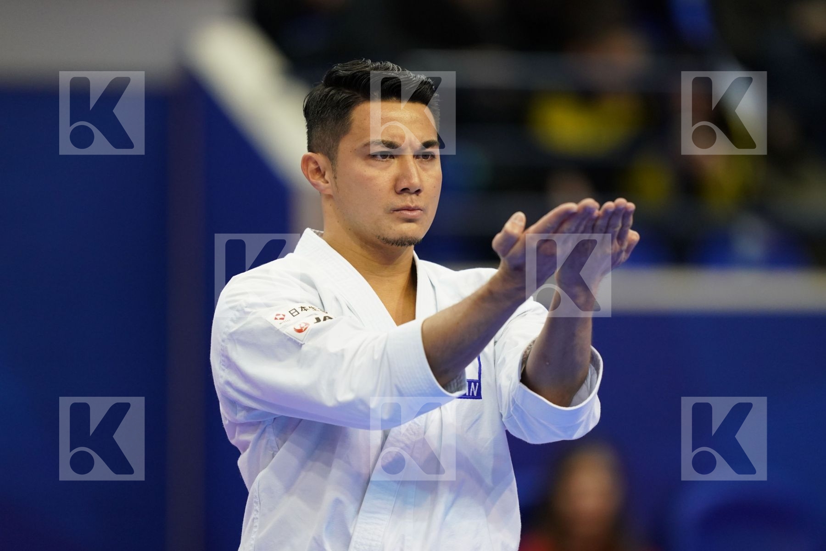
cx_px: 413
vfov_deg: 3.4
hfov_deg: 5.2
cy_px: 276
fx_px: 9177
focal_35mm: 400
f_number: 2.8
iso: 3200
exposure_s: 1/500
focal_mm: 400
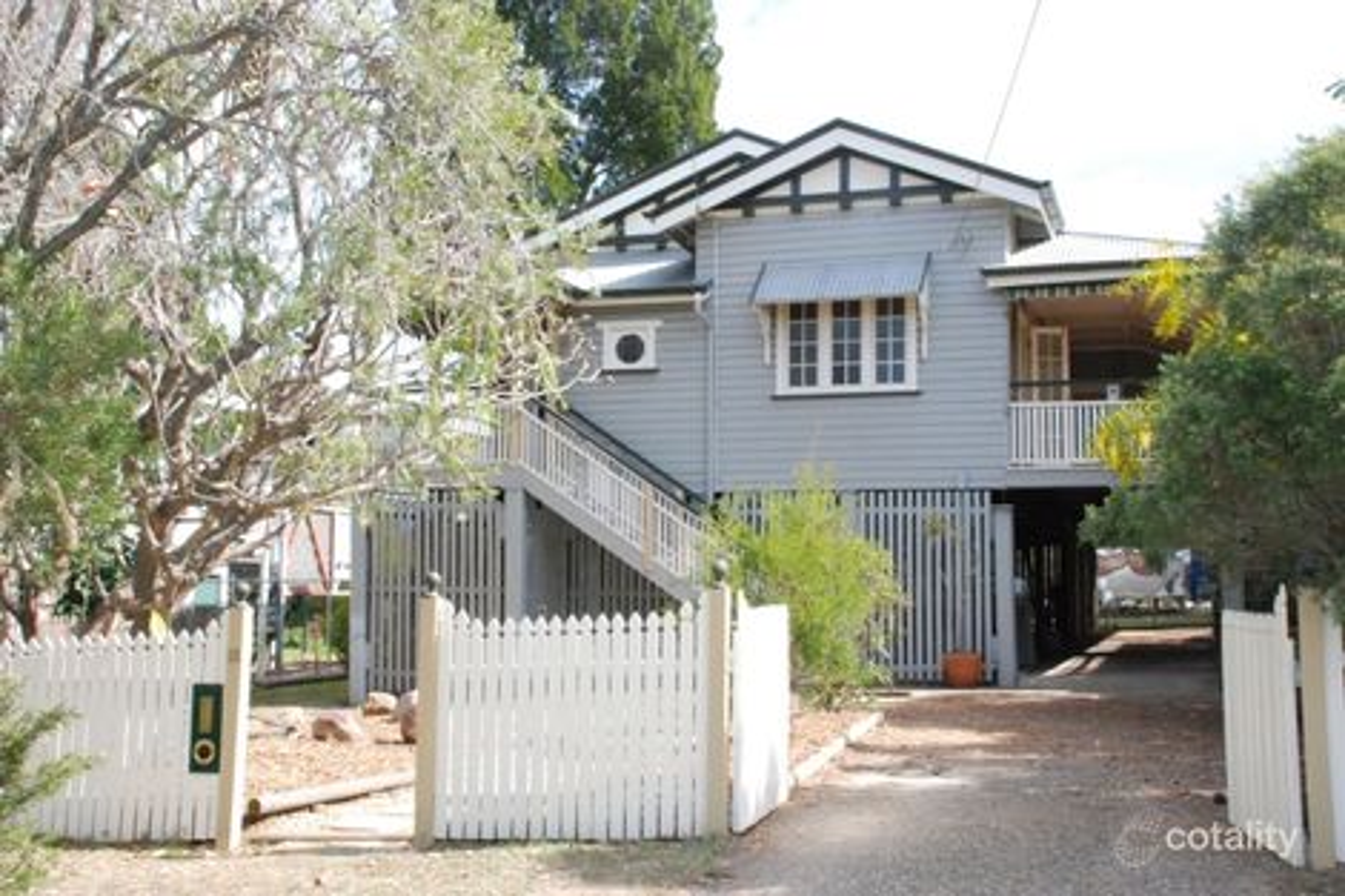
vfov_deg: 31.9
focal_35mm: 42
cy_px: 448
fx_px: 1569
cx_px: 672
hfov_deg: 46.4
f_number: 25
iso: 1600
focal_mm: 28
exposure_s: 1/100
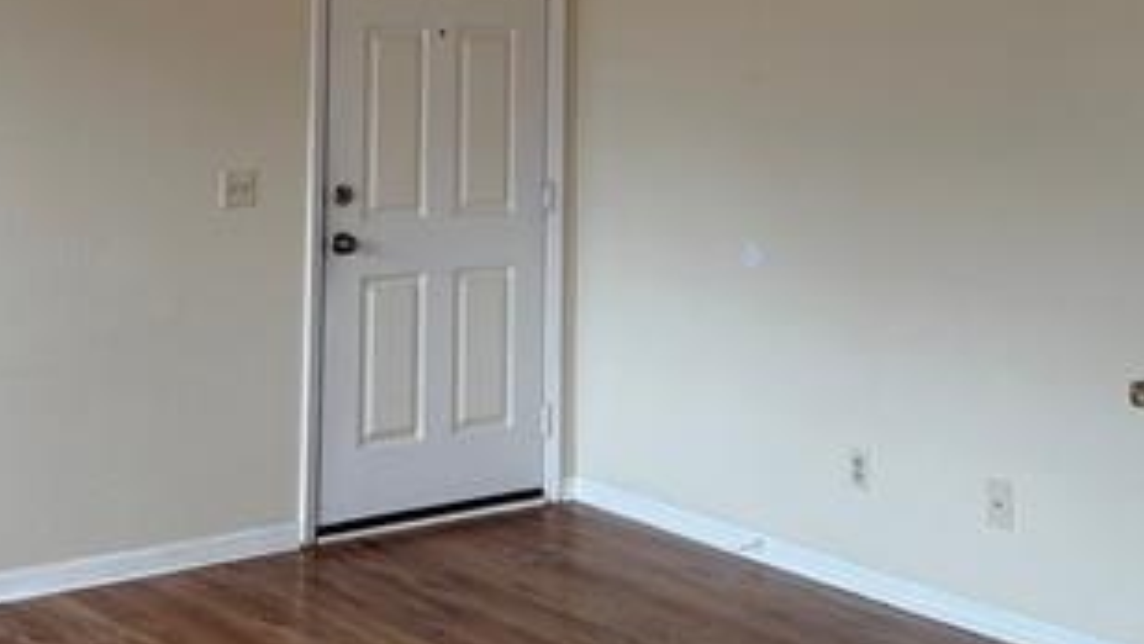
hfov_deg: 32.2
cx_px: 444
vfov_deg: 17.8
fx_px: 1972
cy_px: -89
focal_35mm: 65
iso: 125
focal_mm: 6.76
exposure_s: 1/120
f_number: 1.78
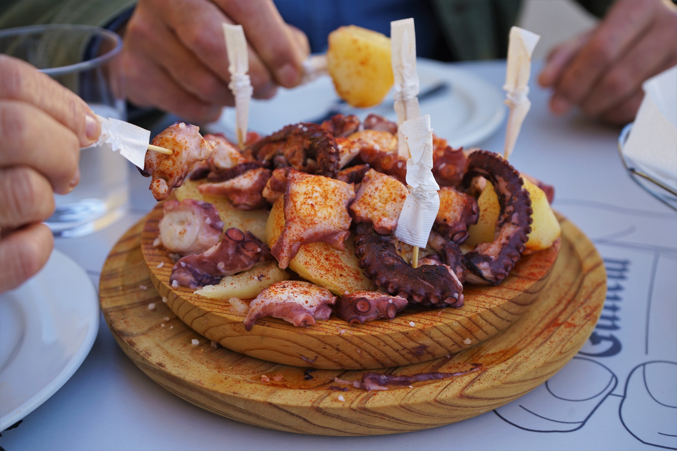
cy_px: 226
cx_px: 338
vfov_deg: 27.5
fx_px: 921
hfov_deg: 40.3
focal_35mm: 49
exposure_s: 1/100
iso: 100
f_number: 5.6
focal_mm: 49
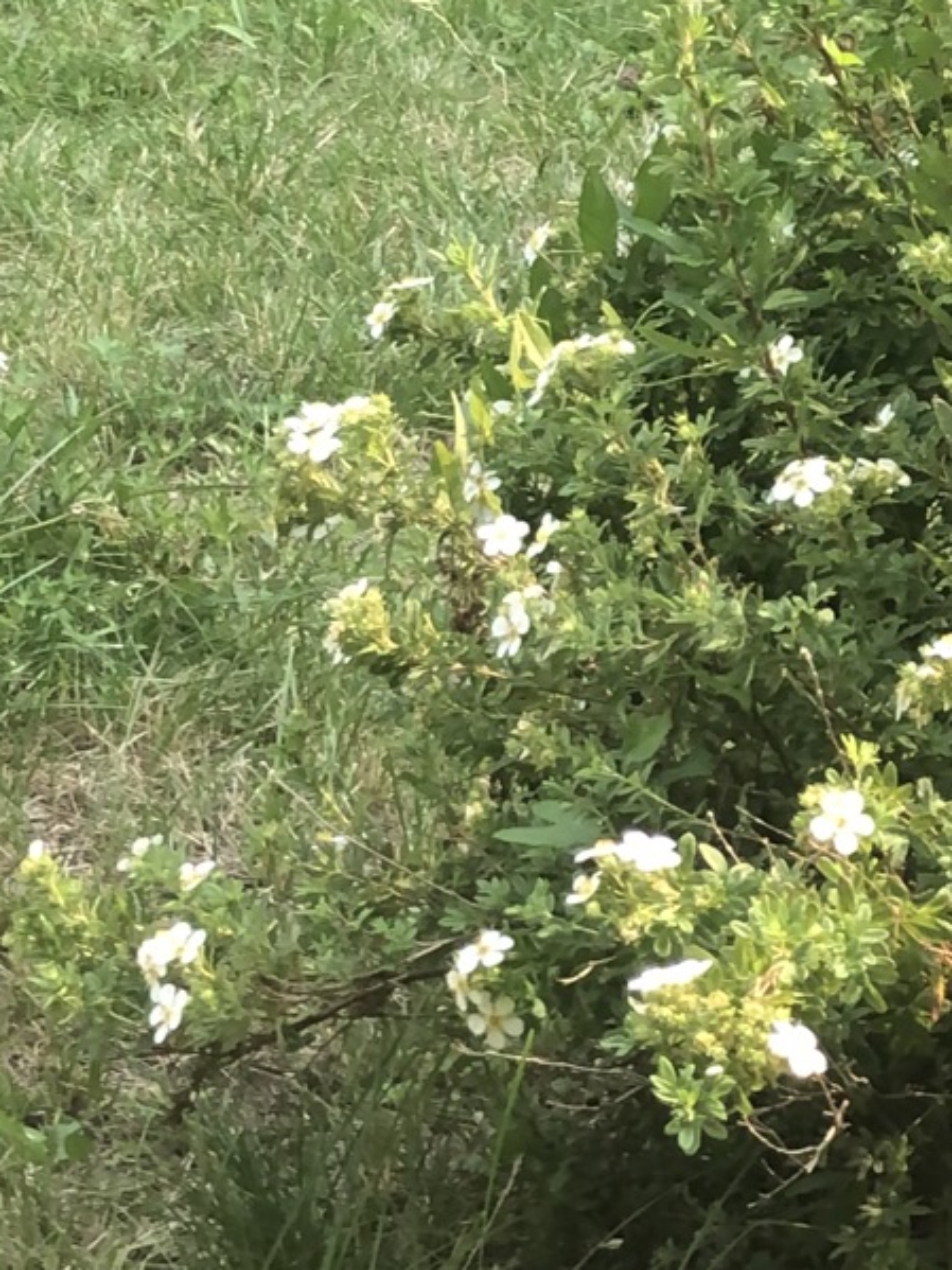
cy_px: -861
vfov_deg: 9.7
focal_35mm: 195
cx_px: -401
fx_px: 7153
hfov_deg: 7.5
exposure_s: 1/120
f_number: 2.8
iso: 32
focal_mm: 6.6
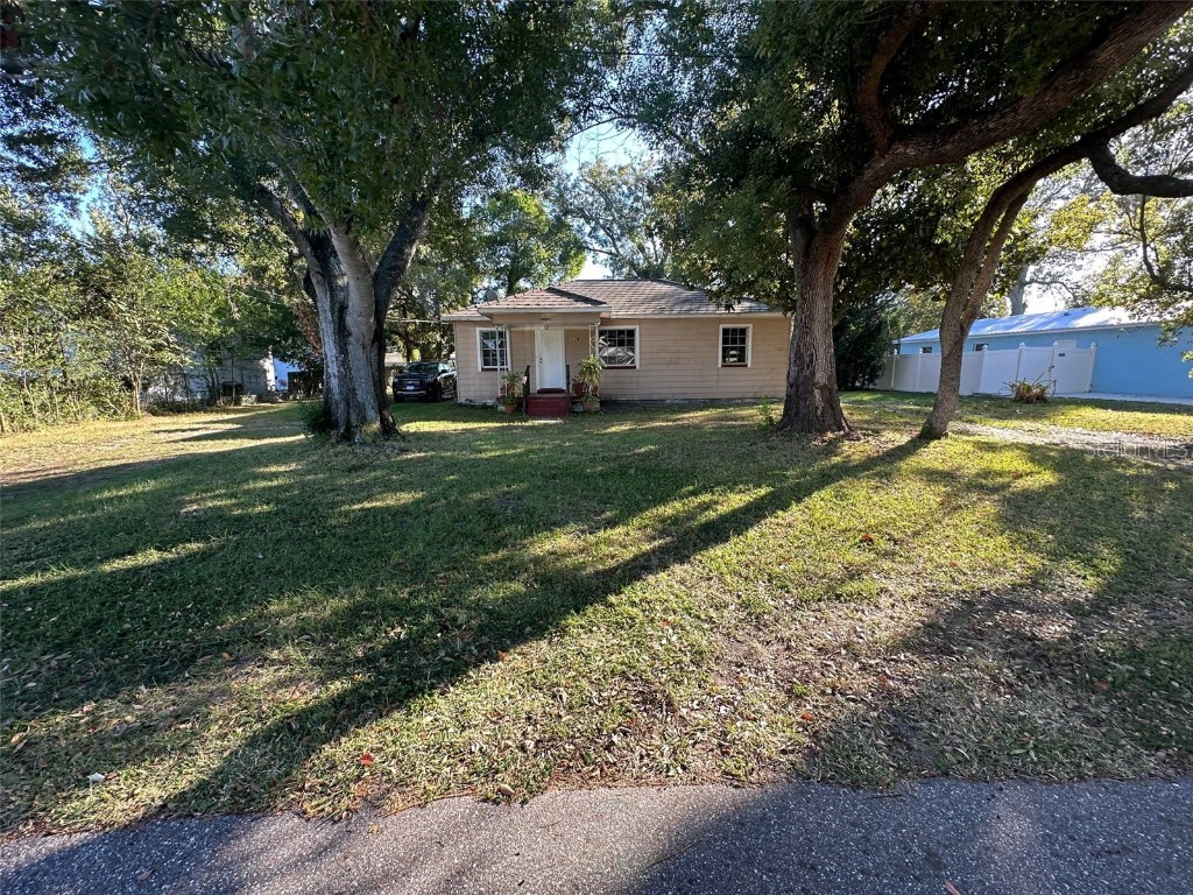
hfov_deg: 102.1
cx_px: 596
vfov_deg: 85.7
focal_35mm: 14
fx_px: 482
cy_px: 448
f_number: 2.2
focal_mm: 2.22
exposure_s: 1/156
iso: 40
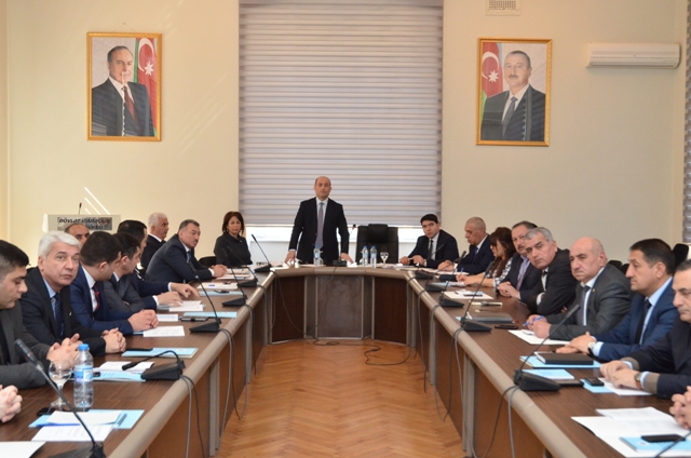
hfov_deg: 42.4
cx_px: 346
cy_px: 229
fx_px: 891
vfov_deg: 28.8
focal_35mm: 46
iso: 2200
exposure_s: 1/160
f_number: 6.3
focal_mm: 31
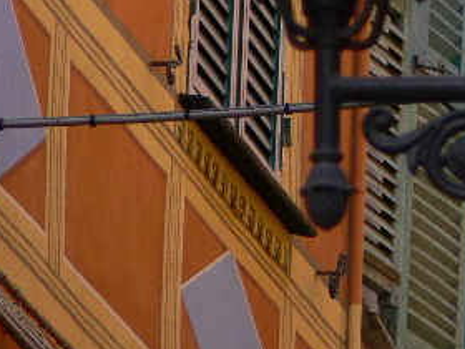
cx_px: 588
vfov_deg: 2.0
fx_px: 10129
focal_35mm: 754
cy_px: -116
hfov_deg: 2.6
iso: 80
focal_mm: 55.9
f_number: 3.6
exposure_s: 1/320
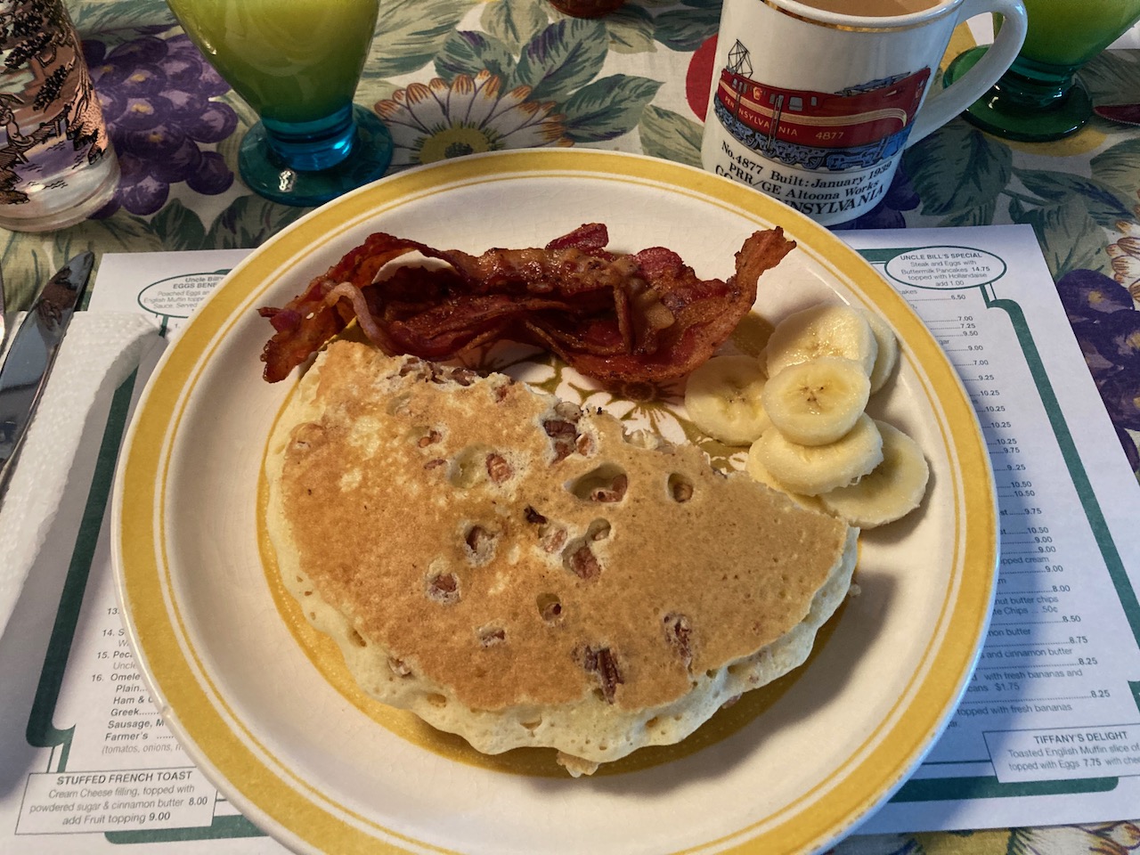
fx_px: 922
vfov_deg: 49.7
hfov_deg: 63.4
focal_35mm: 28
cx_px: 570
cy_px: 428
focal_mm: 3.99
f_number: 1.8
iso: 320
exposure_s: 1/40
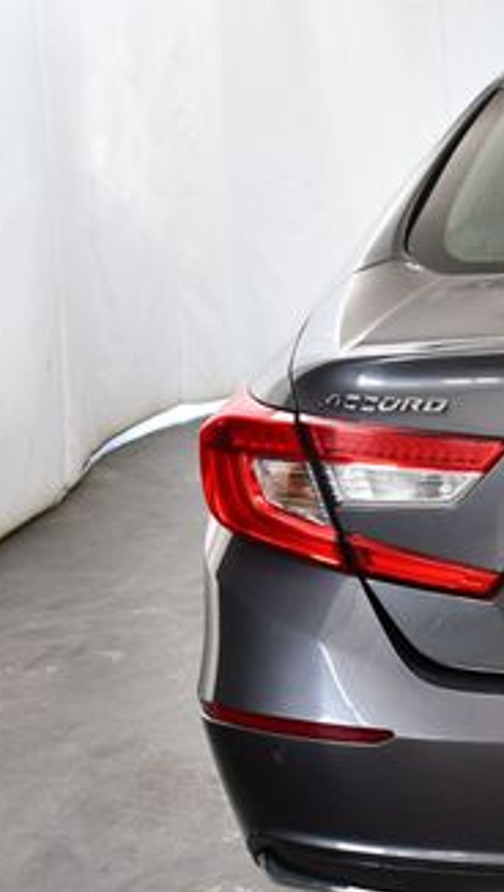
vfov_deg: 28.6
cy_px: 476
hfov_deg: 15.0
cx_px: 792
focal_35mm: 74
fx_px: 1754
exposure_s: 1/125
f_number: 3.5
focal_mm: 18
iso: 800
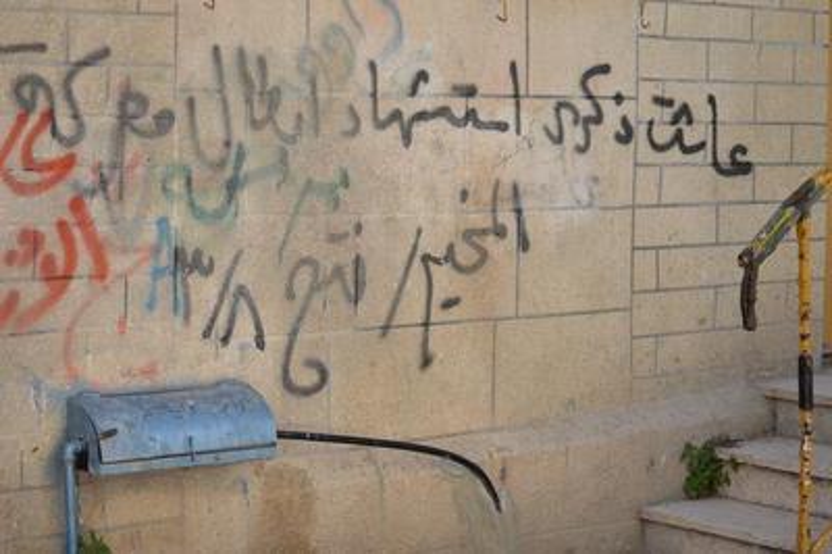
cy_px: 277
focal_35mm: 82
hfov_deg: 24.6
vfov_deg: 16.5
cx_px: 416
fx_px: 1905
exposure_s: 1/320
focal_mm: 55
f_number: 5
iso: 100
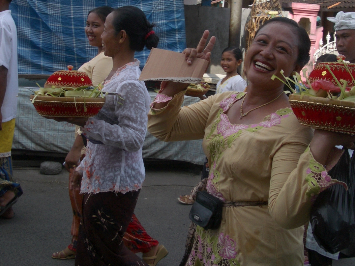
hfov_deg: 36.8
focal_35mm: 52
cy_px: 70
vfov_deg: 27.7
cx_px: 191
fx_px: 533
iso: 50
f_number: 4.3
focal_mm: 5.8
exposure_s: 1/400
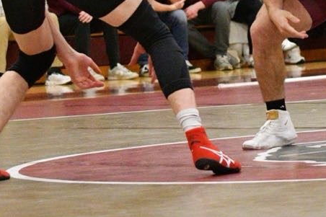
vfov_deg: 6.6
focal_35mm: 206
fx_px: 1865
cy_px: 5
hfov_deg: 10.0
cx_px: 203
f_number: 4
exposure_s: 1/500
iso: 12800
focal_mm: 70
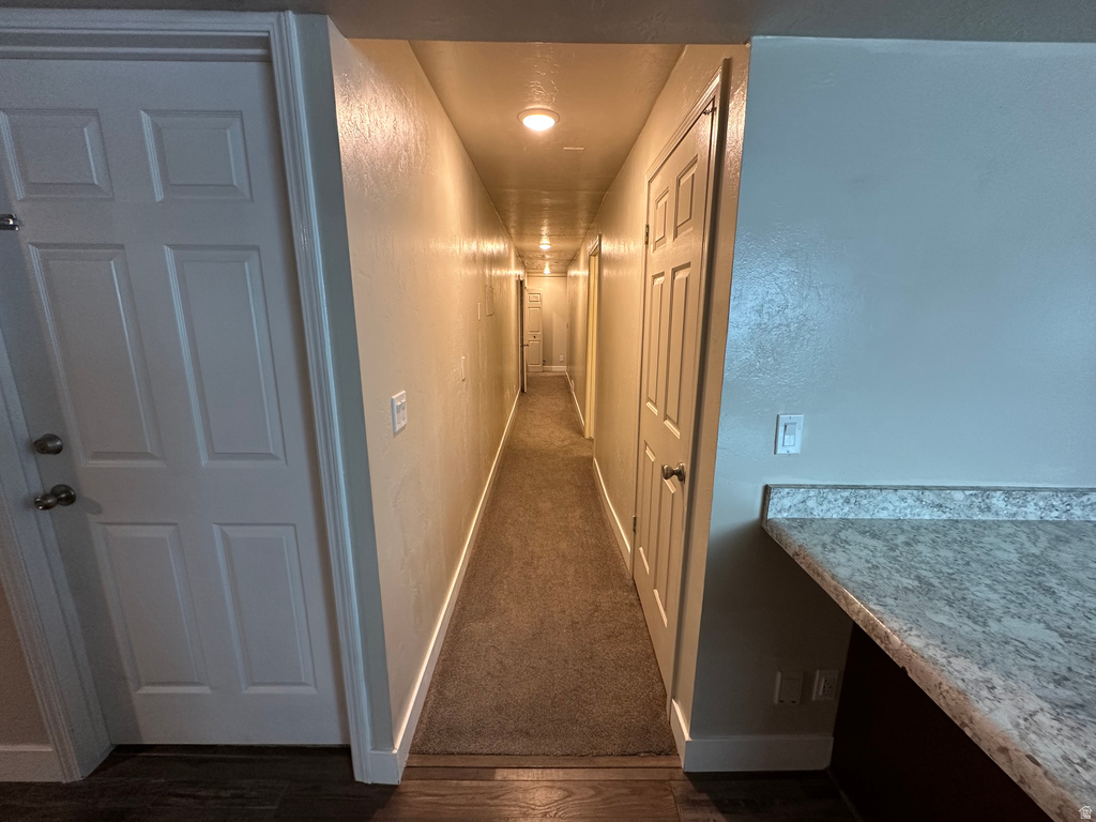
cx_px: 548
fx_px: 443
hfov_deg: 102.1
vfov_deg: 85.7
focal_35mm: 14
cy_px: 411
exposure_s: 1/60
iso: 200
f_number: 2.2
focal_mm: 2.22
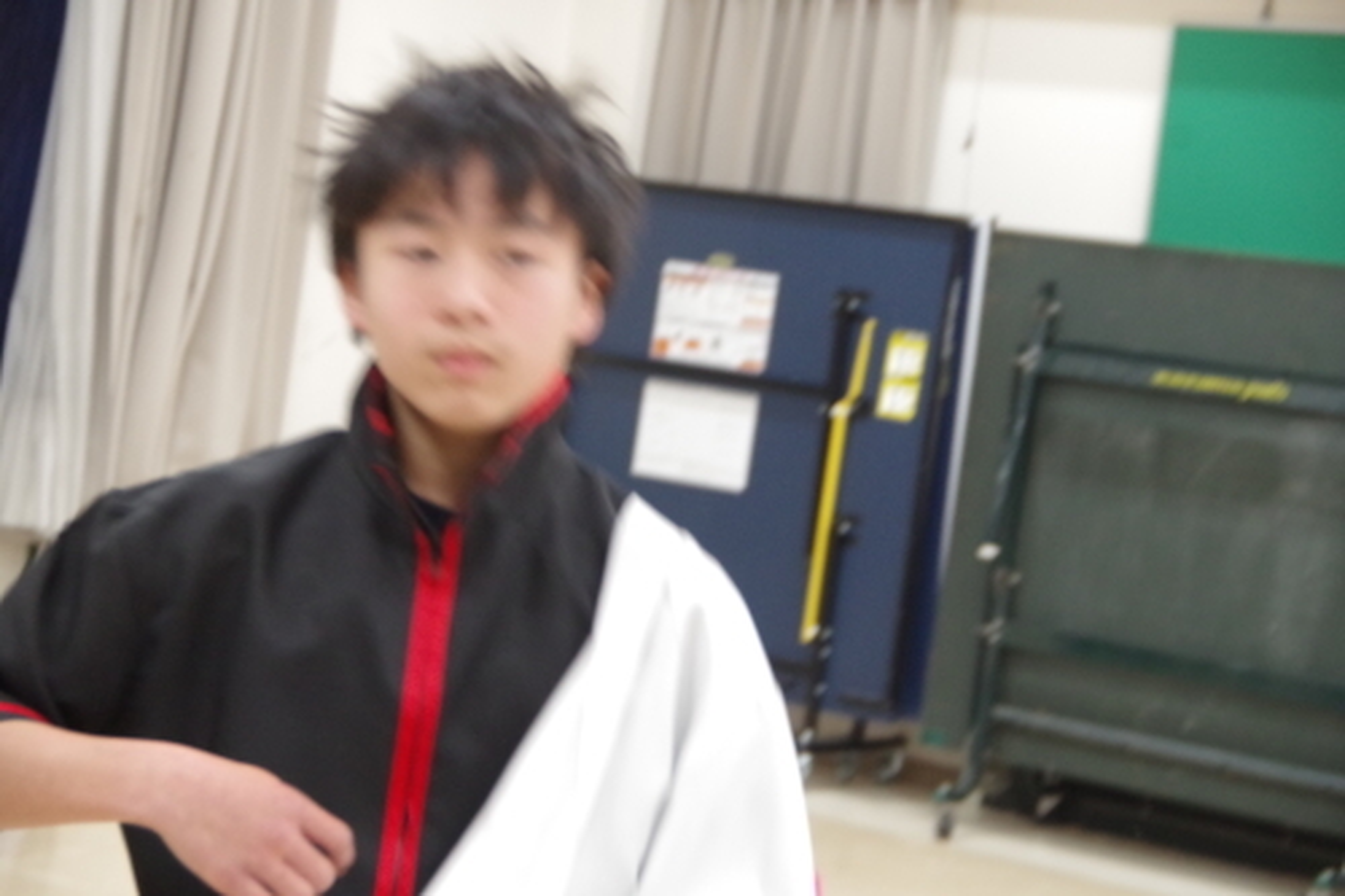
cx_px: 672
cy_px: 448
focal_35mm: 105
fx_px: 3921
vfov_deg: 13.0
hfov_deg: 19.5
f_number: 5.6
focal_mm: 70
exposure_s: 1/60
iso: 3200
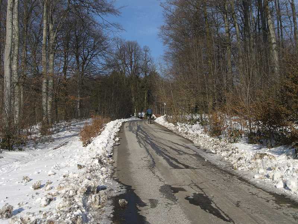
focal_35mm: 38
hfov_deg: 49.0
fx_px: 327
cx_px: 149
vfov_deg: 37.7
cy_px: 112
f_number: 4.4
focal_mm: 6.3
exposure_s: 1/800
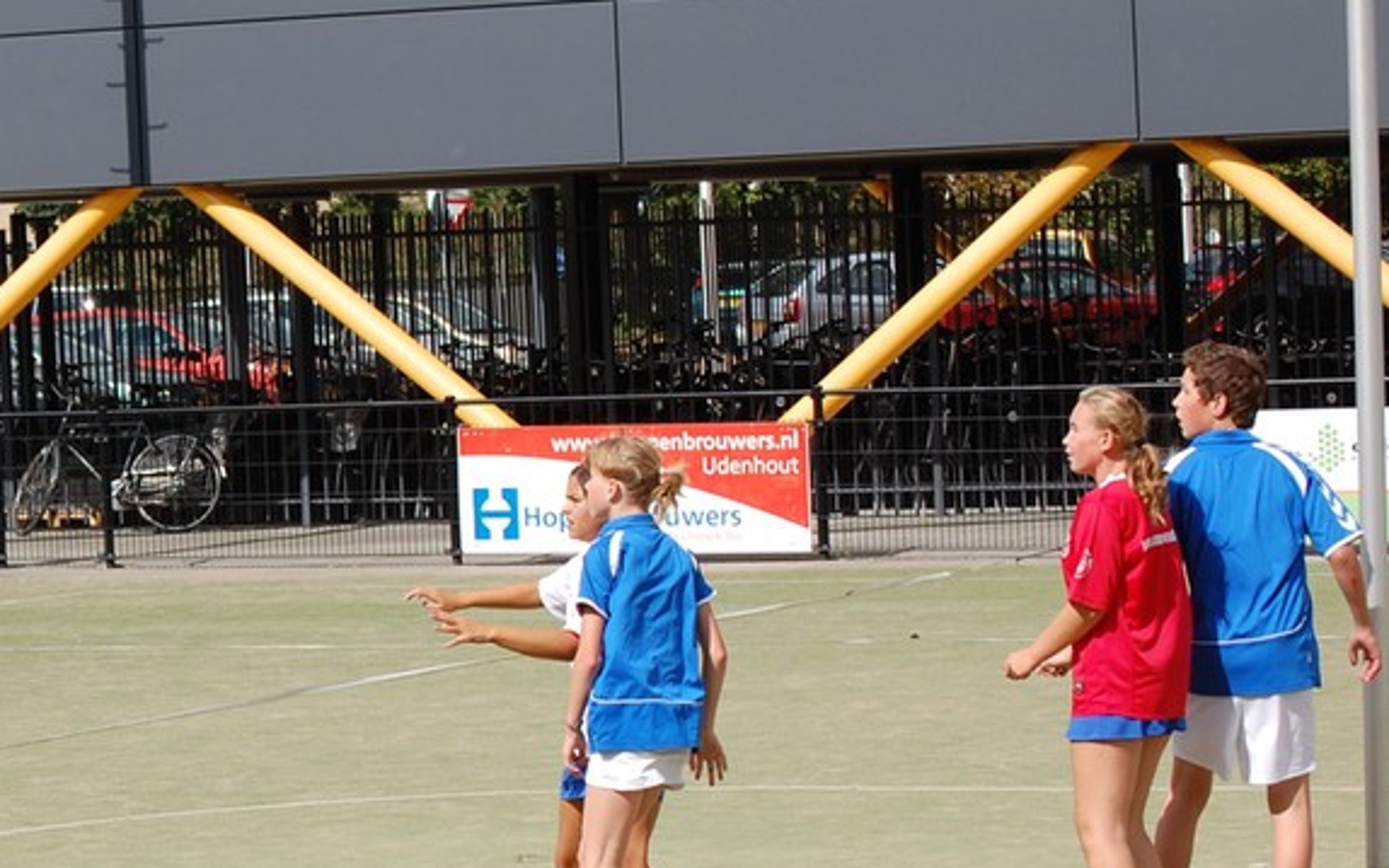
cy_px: 678
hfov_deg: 13.8
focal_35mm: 150
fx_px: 5676
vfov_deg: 8.7
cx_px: 184
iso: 200
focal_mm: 55
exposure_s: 1/320
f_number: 9
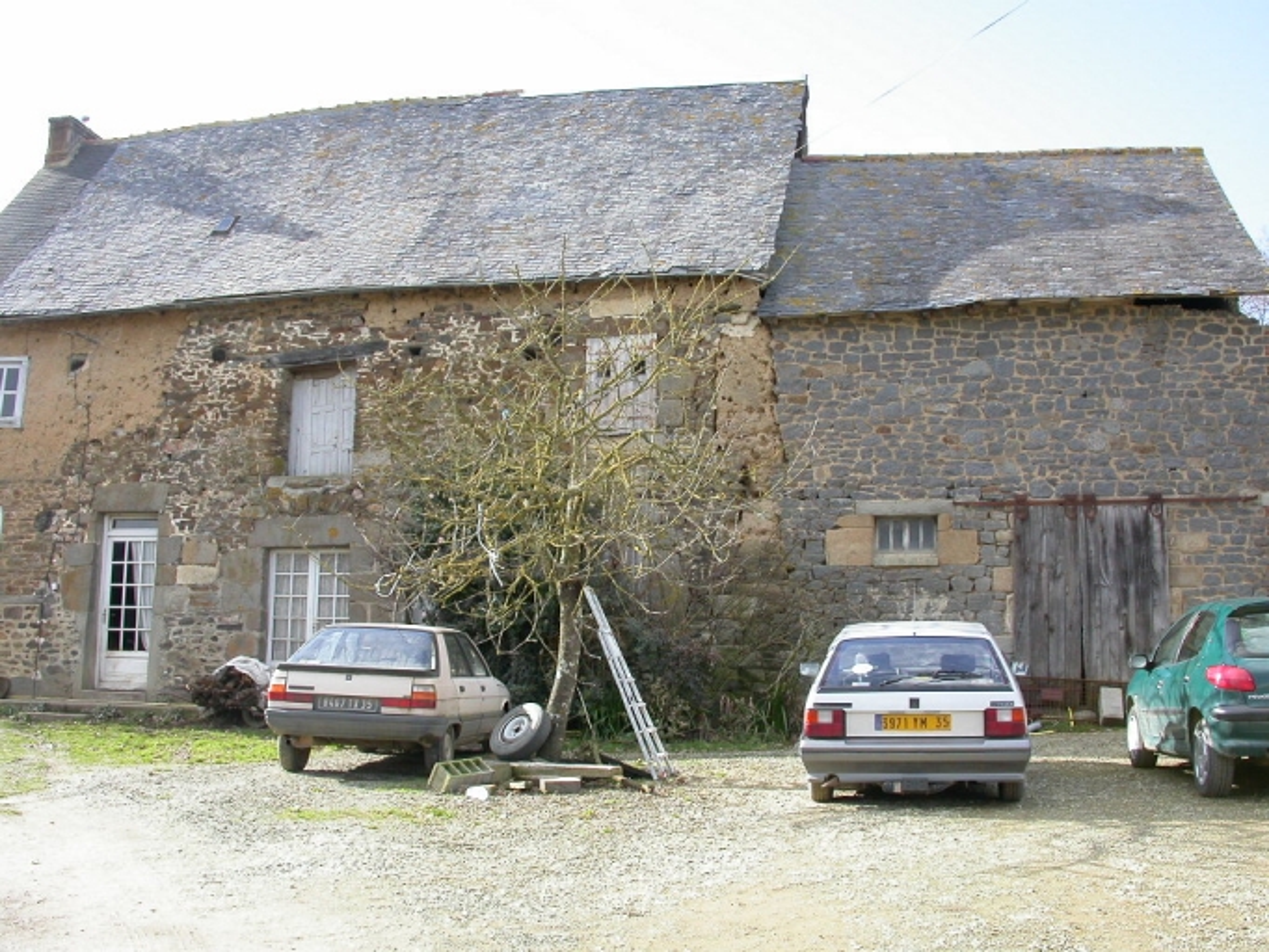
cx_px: 634
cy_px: 476
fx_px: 1394
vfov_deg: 37.7
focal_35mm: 38
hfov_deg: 49.0
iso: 100
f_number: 5.3
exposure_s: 1/176
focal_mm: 7.85
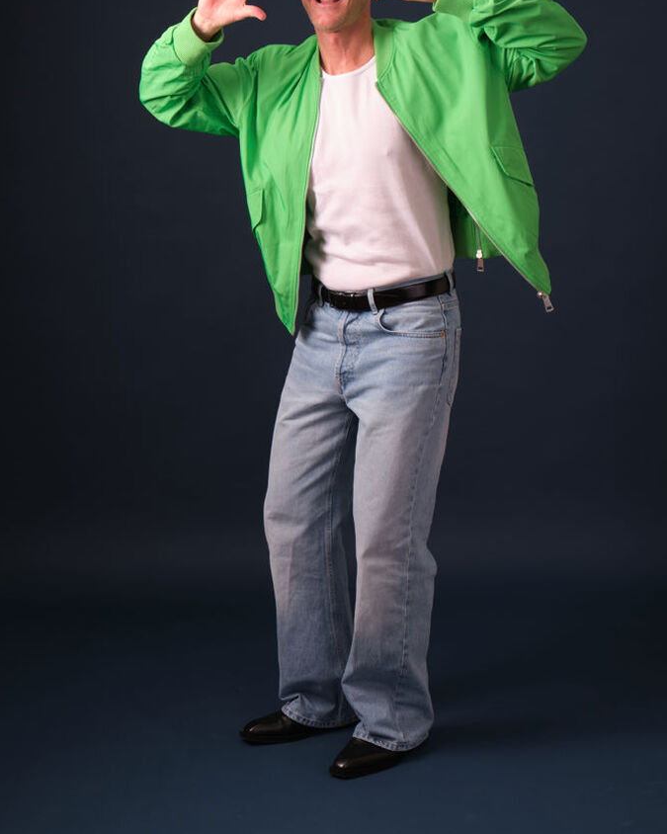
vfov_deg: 30.9
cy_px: 366
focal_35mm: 61
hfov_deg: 25.0
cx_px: 333
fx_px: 1505
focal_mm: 35.8
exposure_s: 1/160
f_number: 8
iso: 160
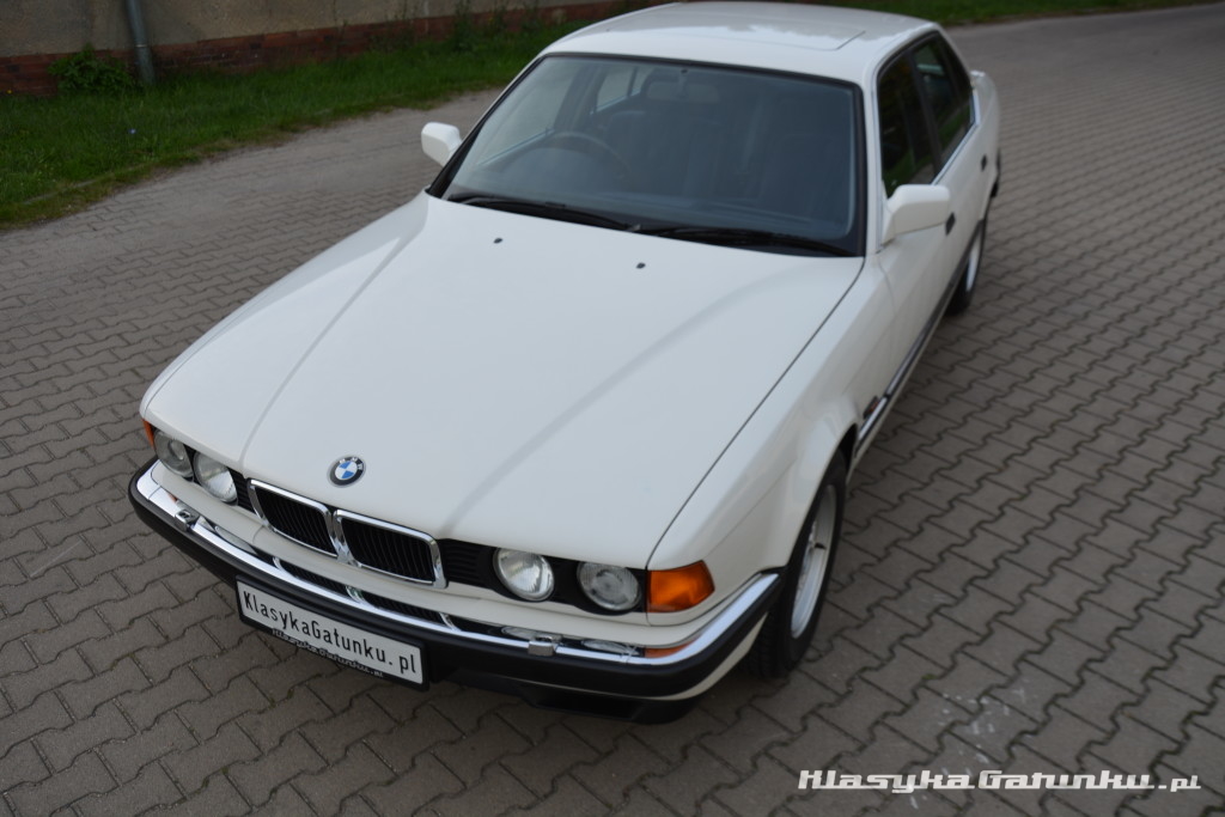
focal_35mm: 32
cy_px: 408
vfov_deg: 41.7
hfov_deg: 59.5
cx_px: 612
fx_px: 1072
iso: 100
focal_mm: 21
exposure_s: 1/100
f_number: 6.3
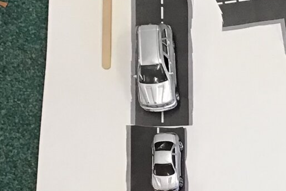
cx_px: 518
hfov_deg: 14.1
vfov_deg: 10.2
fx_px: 1024
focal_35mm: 129
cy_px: 305
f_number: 2.4
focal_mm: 3.3
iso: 32
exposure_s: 1/33
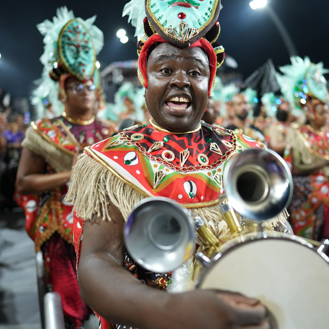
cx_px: 208
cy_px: 166
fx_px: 333
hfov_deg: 51.9
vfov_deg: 52.5
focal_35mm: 31
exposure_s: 1/1000
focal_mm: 24
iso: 800
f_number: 1.4
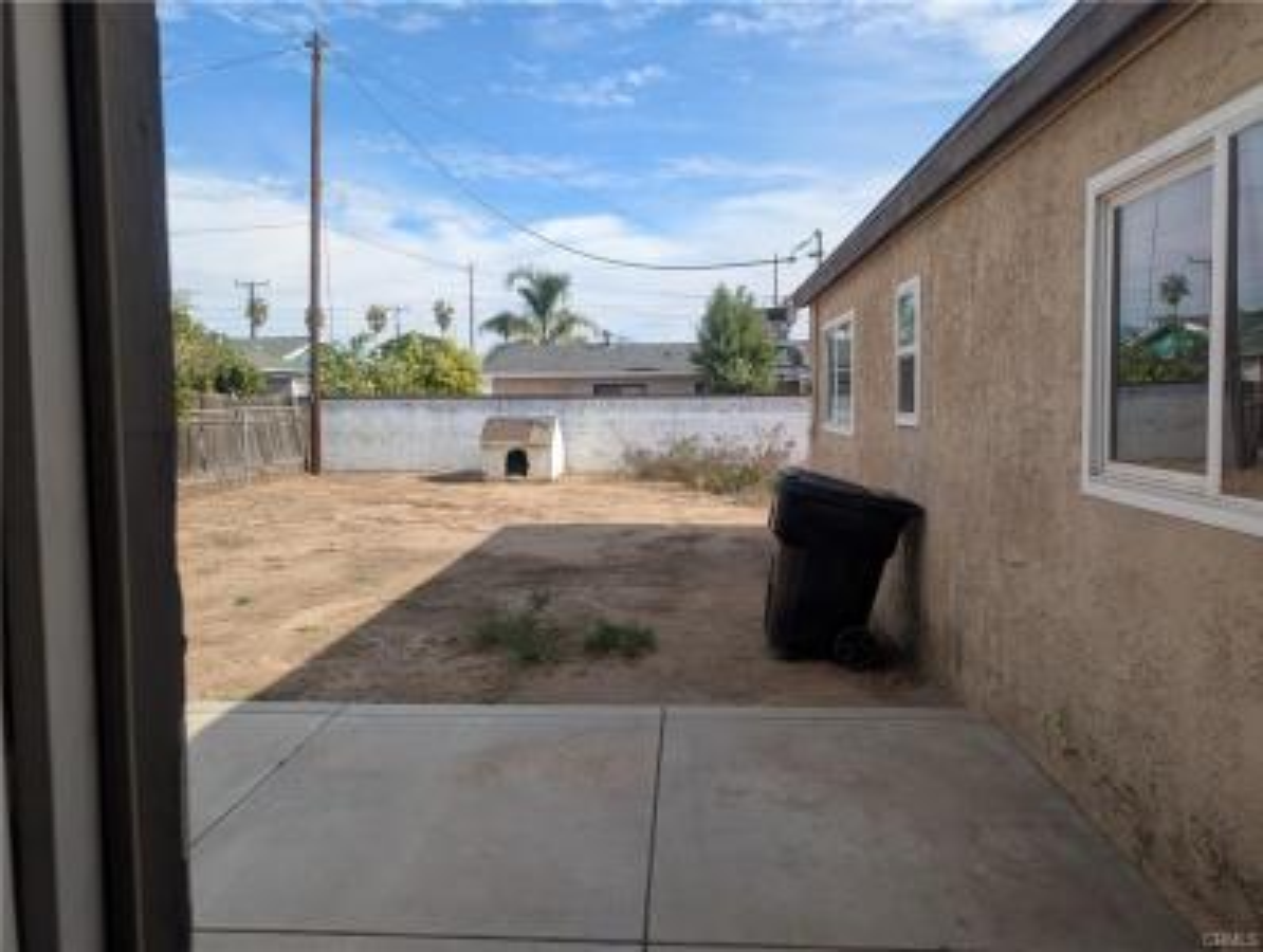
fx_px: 877
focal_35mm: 24
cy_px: 476
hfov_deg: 71.5
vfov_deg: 57.0
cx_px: 632
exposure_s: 1/892
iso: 21
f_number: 1.68
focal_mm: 6.9
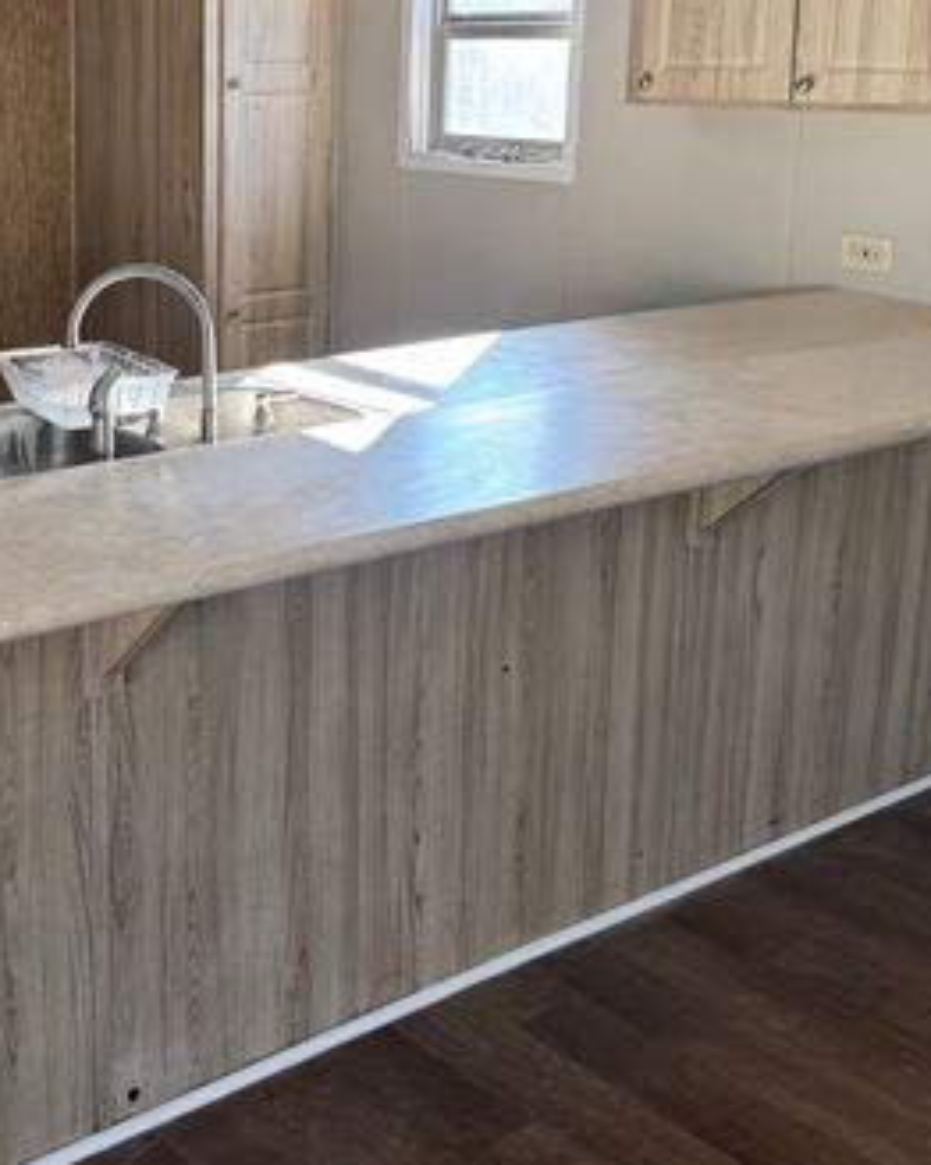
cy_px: 389
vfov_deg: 37.0
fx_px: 1724
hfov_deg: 29.6
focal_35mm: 50
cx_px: 210
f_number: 1.78
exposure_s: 1/121
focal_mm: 6.76
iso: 125
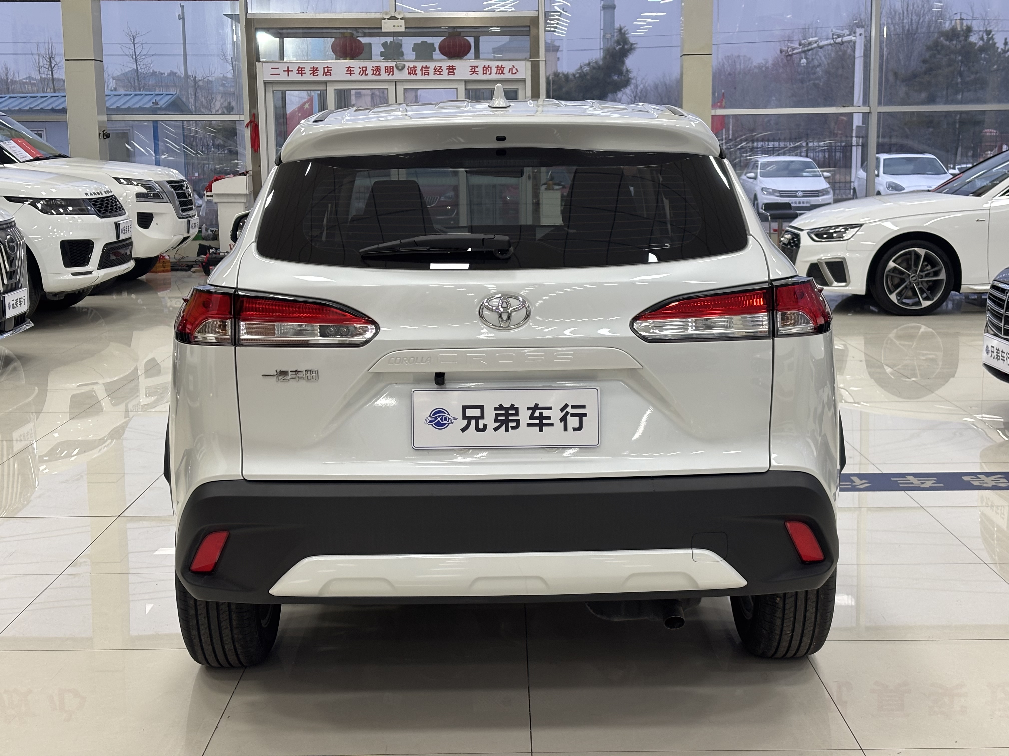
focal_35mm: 52
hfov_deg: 36.8
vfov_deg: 28.0
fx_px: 1516
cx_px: 504
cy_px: 378
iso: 40
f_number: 1.6
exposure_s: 1/50
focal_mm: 5.96
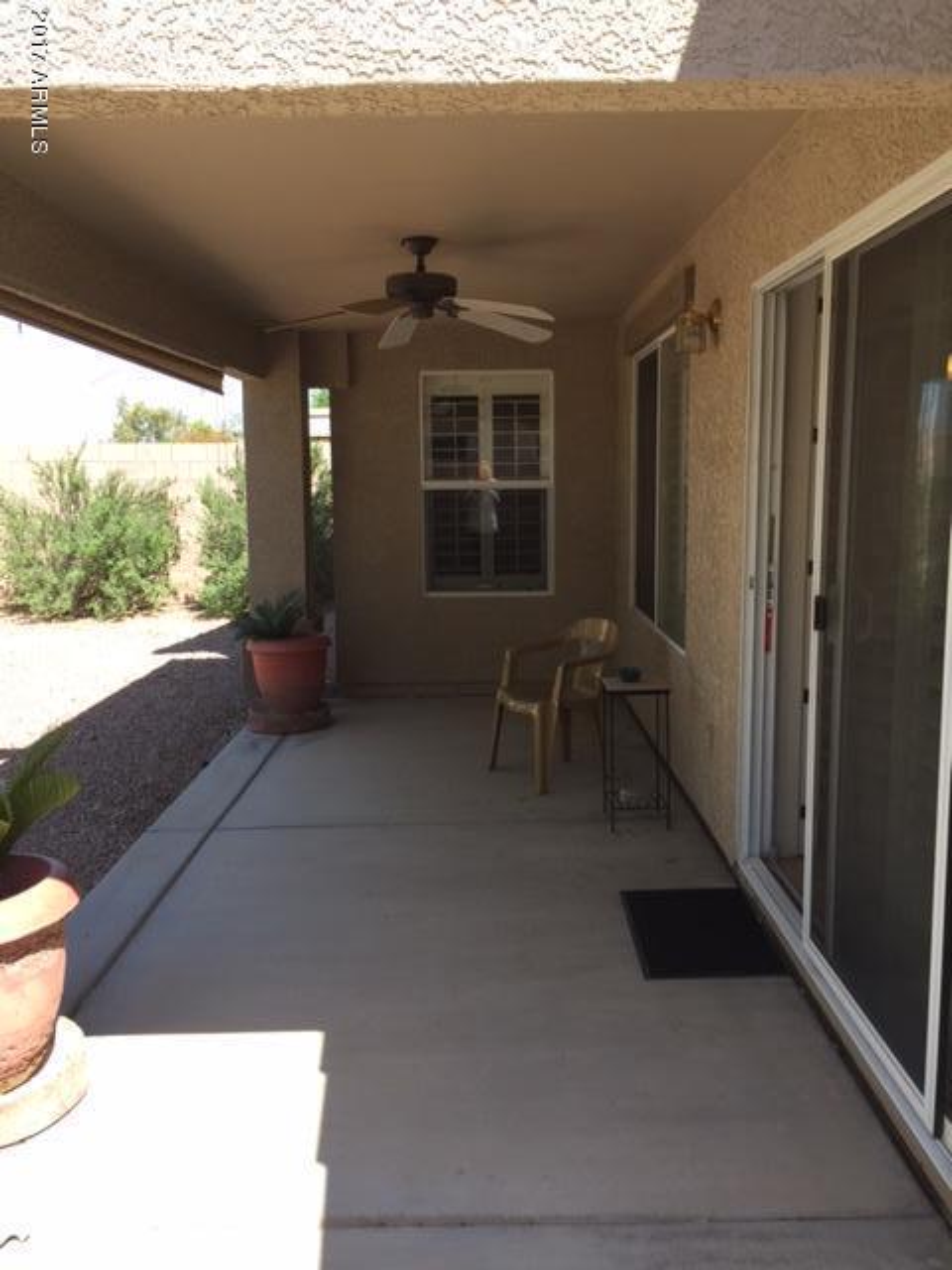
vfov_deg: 61.7
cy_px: 635
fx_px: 1063
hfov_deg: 48.2
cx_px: 476
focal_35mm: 29
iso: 32
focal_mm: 4.15
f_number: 2.2
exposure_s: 1/482
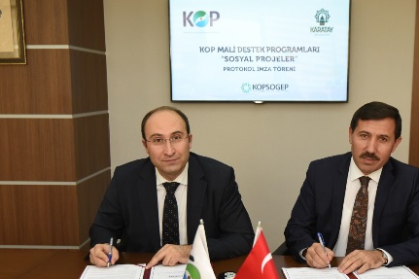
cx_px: 247
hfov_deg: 38.1
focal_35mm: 52
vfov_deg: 25.8
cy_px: 194
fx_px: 605
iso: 1600
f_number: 5
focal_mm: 35
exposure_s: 1/200
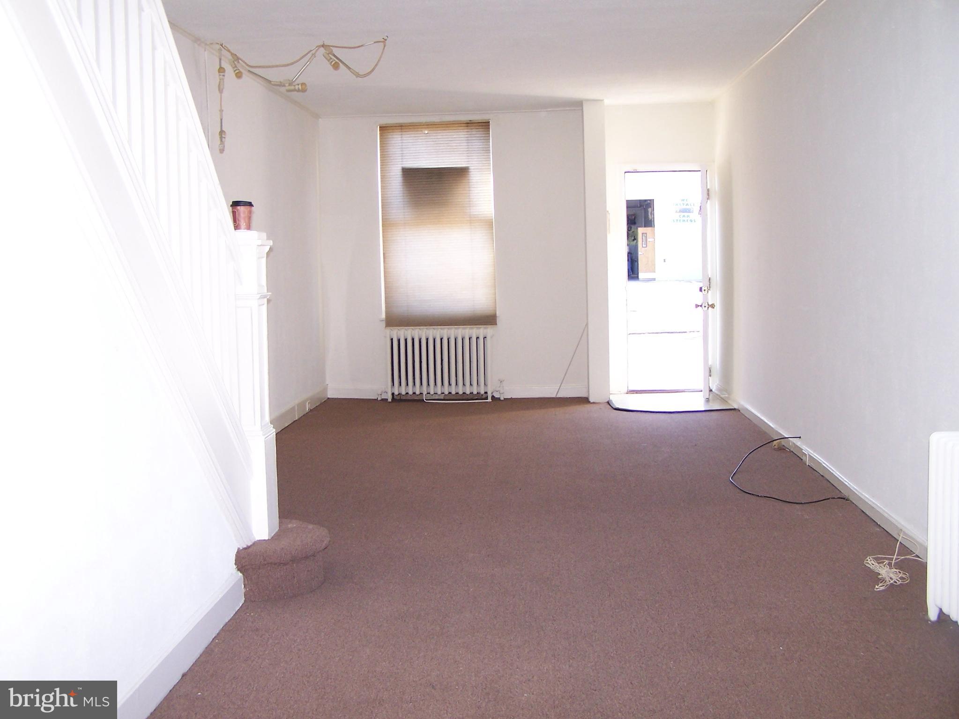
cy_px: 360
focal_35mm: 38
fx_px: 1053
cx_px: 480
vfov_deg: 37.7
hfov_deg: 49.0
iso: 140
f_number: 2.8
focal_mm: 6.3
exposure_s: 1/60
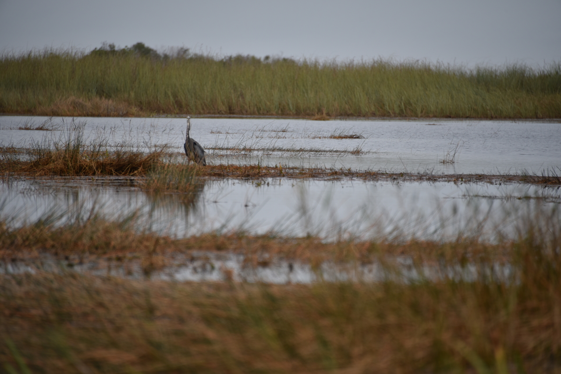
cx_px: 280
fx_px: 4676
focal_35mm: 300
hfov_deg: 6.9
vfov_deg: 4.6
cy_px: 187
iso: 110
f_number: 5.6
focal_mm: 300
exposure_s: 1/640
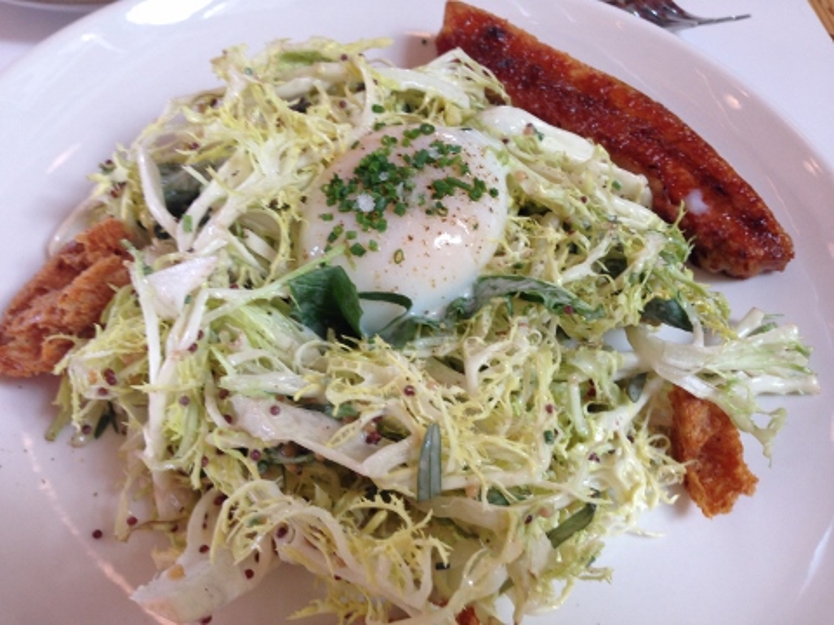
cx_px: 417
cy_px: 312
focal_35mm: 33
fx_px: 795
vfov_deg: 42.9
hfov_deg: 55.4
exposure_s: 1/20
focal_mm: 4.12
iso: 50
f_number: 2.4
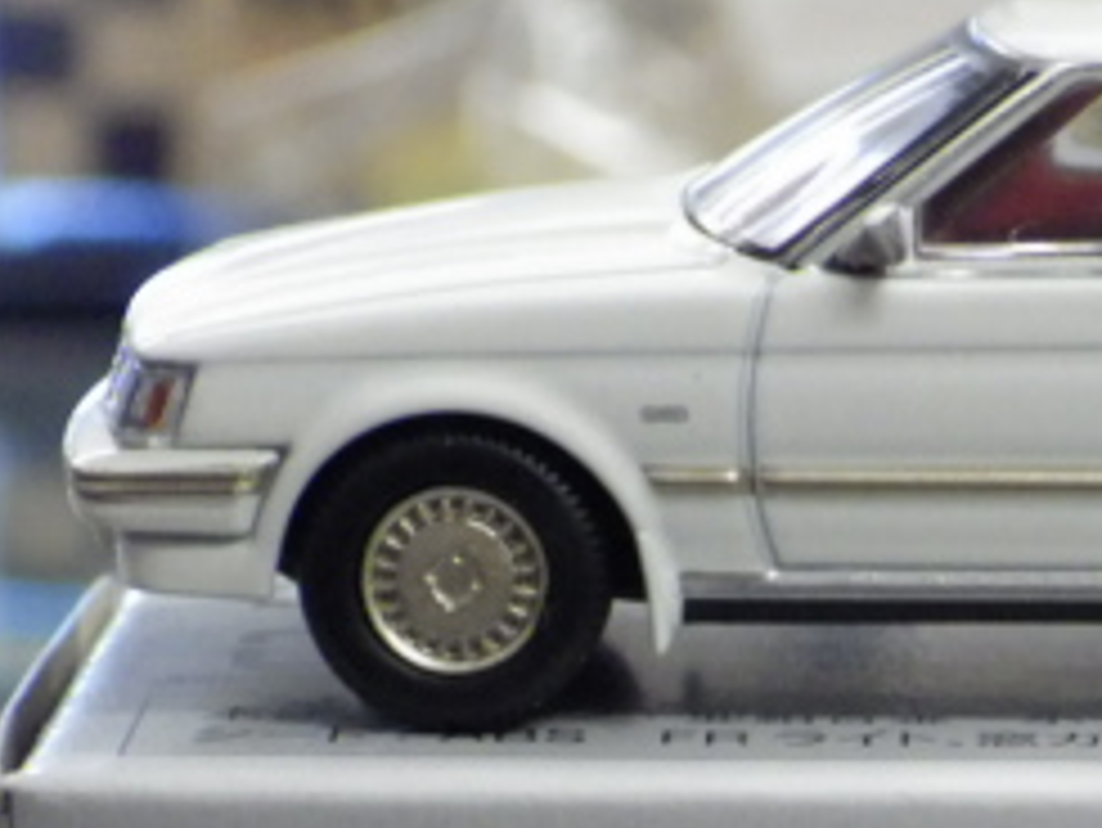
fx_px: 7230
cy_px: 986
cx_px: 1210
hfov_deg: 8.6
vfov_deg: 6.5
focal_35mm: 227
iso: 800
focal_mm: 15.6
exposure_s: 1/45
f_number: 4.4
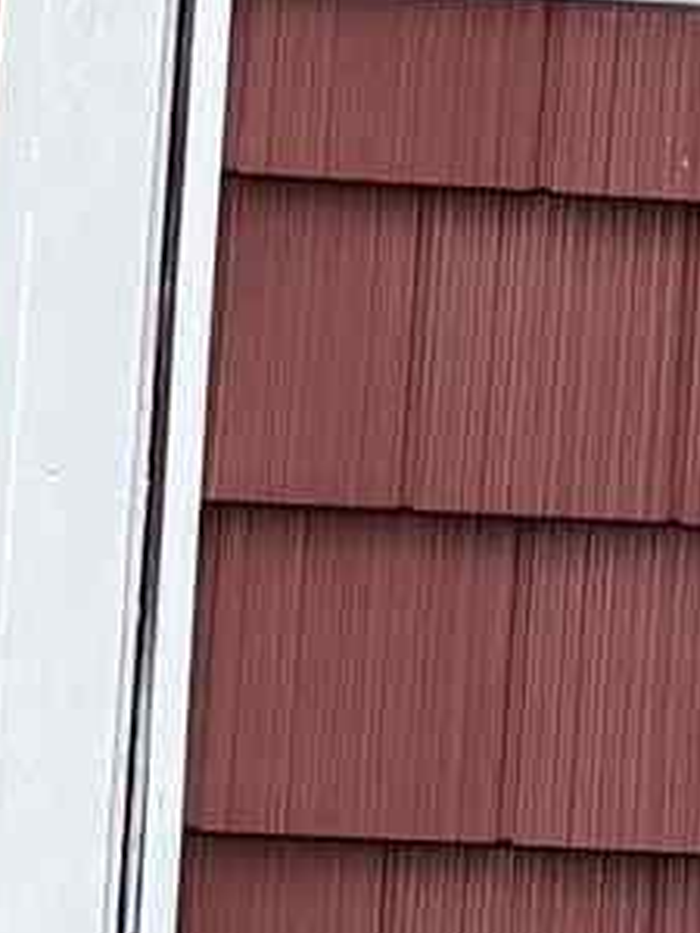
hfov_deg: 5.6
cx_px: 712
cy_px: -659
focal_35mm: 266
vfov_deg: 7.3
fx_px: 7172
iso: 100
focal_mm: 5.96
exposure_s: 1/121
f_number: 1.6
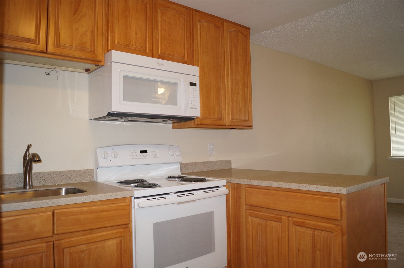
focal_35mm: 27
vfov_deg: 47.8
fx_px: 302
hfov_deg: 67.5
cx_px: 202
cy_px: 134
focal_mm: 18
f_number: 4
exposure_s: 1/160
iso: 640
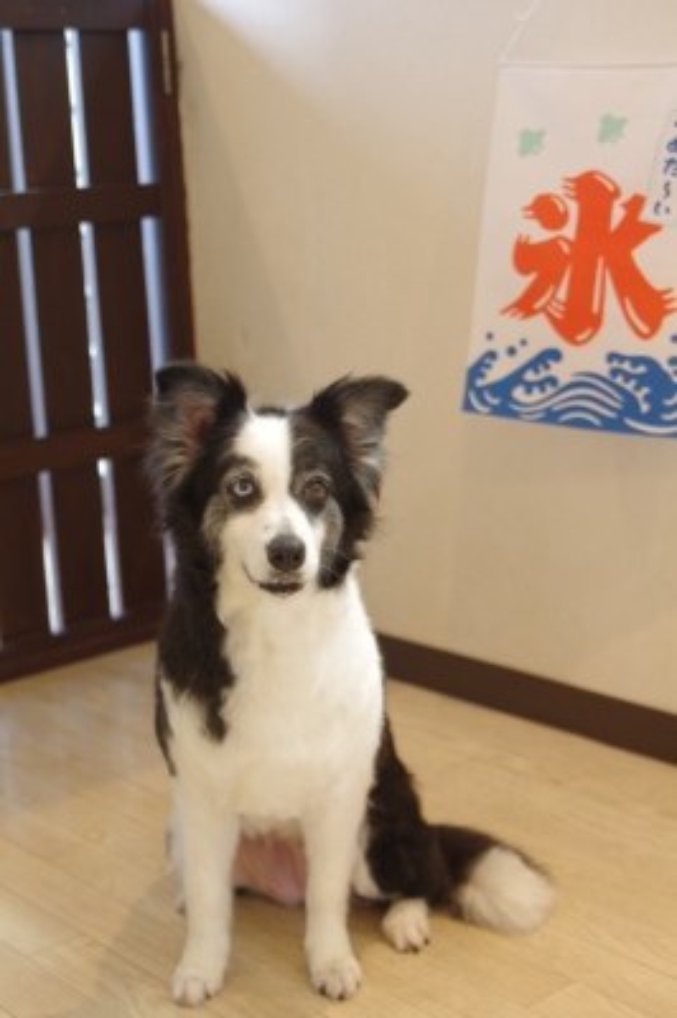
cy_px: 509
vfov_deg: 35.1
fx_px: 1611
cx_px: 338
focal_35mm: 57
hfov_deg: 23.7
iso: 320
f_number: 2.8
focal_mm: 38
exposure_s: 1/30
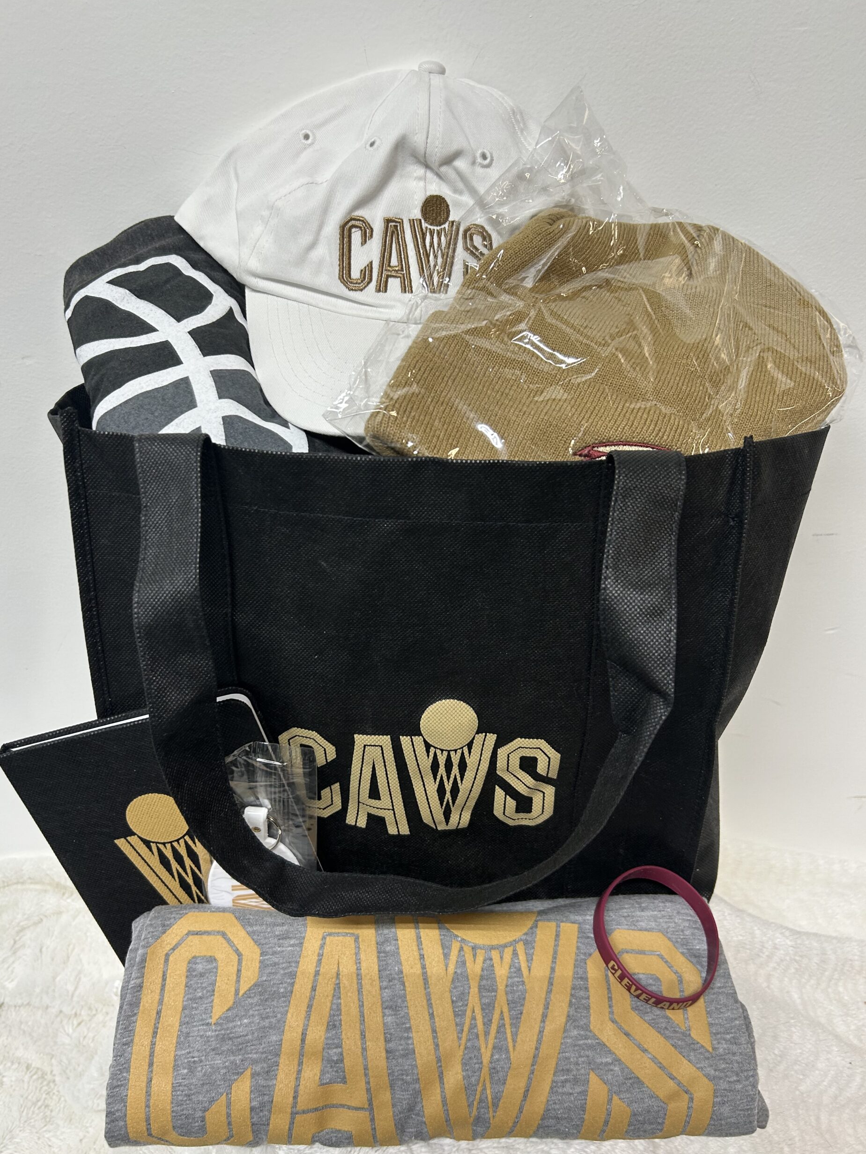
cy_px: 582
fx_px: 901
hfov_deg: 51.4
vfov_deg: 65.3
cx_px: 435
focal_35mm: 27
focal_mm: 5.7
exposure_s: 1/60
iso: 64
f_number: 1.5
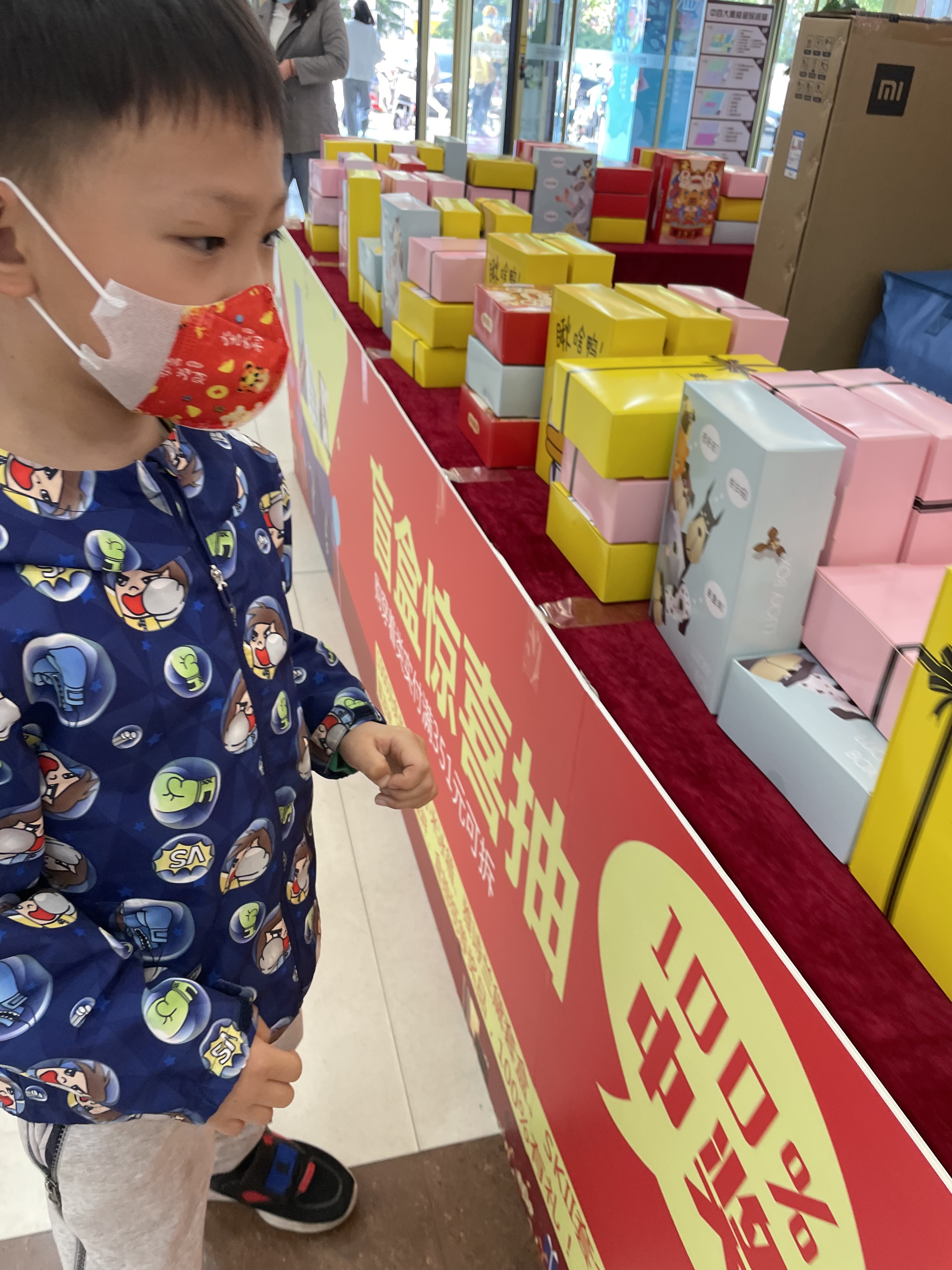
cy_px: 635
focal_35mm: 26
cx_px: 476
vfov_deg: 67.3
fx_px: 953
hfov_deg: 53.1
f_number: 1.6
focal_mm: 4.2
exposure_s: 1/104
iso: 125
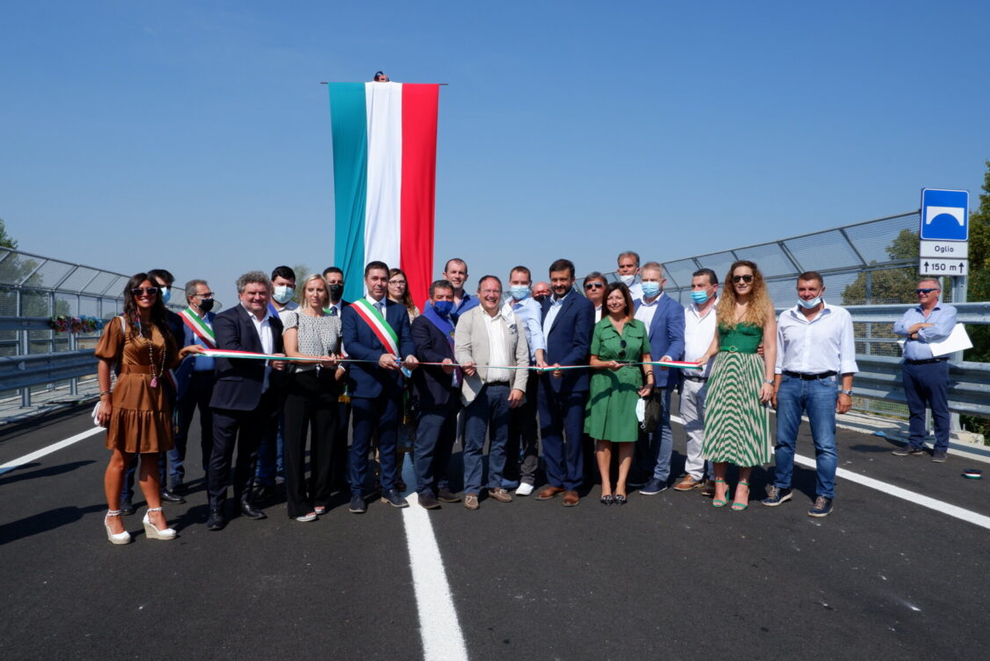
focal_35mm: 26
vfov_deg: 49.5
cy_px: 355
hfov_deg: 69.4
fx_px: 715
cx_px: 478
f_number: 10
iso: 200
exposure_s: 1/450
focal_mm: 15
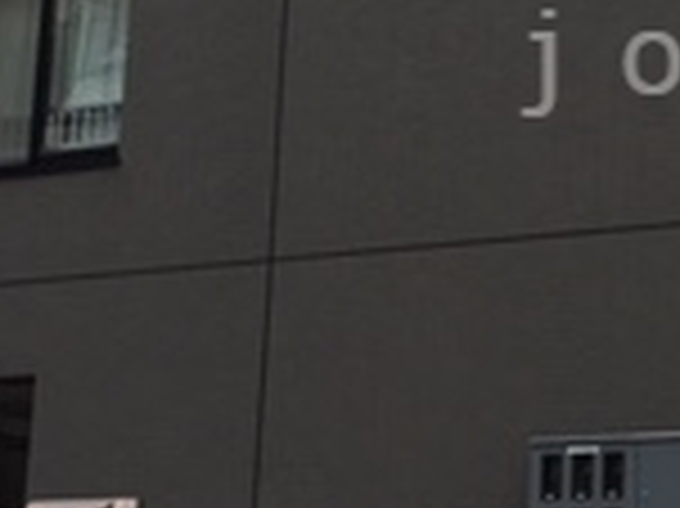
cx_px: 829
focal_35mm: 123
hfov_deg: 15.4
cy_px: 63
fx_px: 2414
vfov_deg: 12.0
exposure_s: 1/1832
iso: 25
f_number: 2.2
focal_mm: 4.15
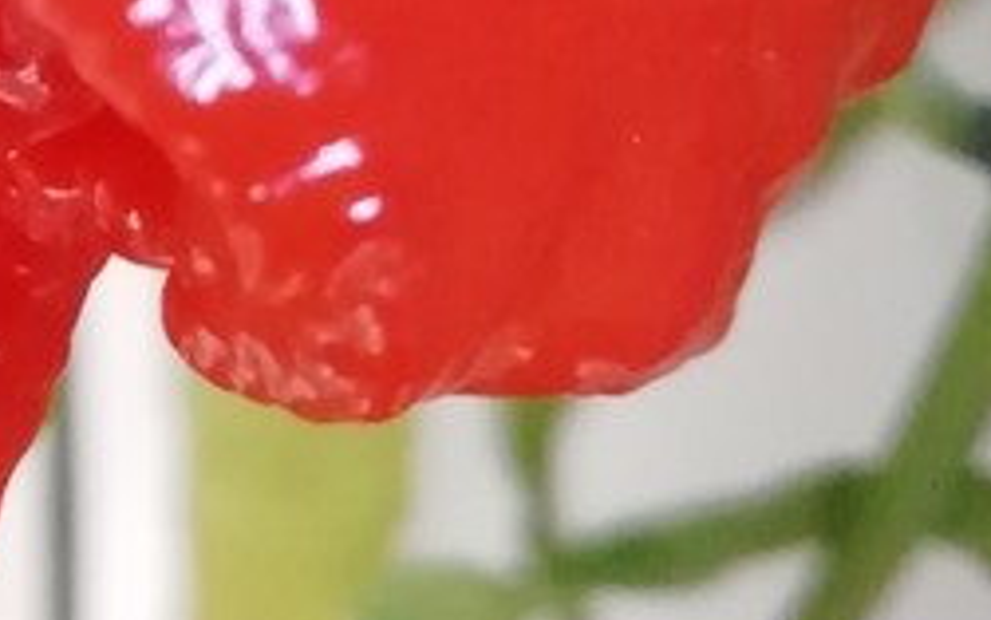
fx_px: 2972
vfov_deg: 11.7
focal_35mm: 110
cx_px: -308
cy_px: -95
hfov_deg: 17.7
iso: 640
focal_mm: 3.21
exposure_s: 1/16.7
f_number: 2.2
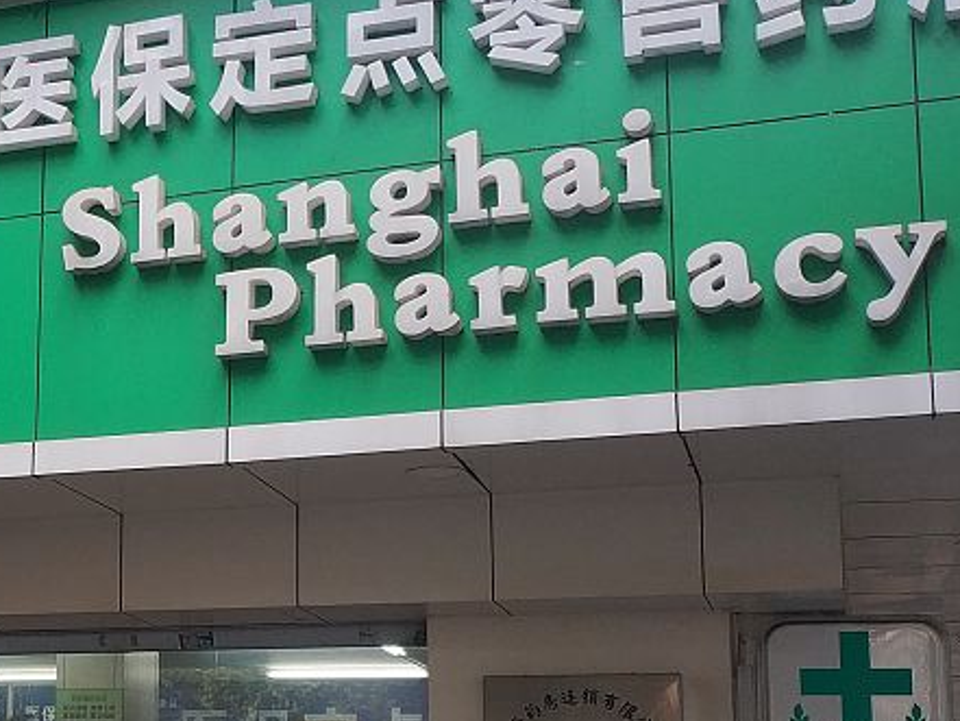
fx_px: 2413
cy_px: 566
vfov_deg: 16.9
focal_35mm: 87
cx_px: -83
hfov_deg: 21.4
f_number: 2
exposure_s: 1/100
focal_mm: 4.5
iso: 115
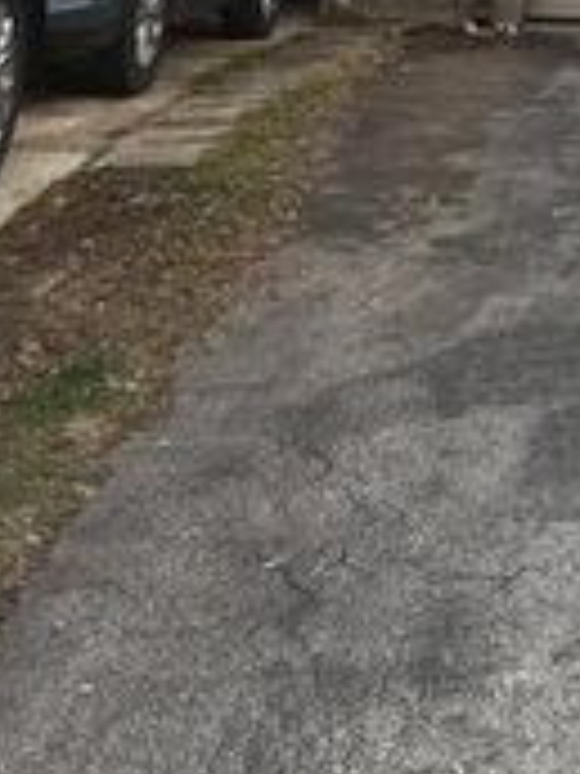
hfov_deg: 14.2
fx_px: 2078
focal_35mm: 93
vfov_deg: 19.0
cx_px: 1030
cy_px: -322
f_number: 1.78
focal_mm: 6.76
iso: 80
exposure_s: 1/2801
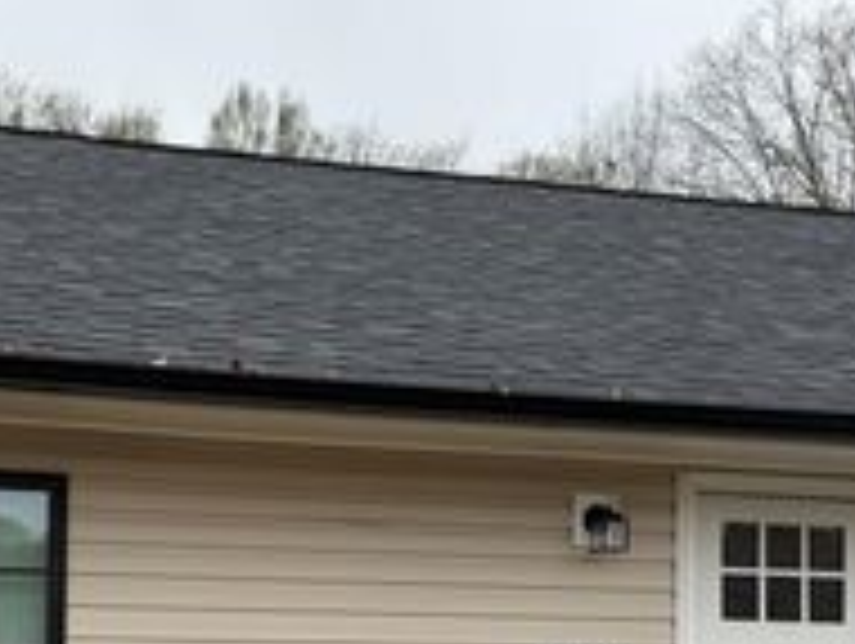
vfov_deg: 22.4
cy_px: 655
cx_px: 248
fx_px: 1558
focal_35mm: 63
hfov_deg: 30.3
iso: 80
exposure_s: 1/898
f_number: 1.78
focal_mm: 6.76
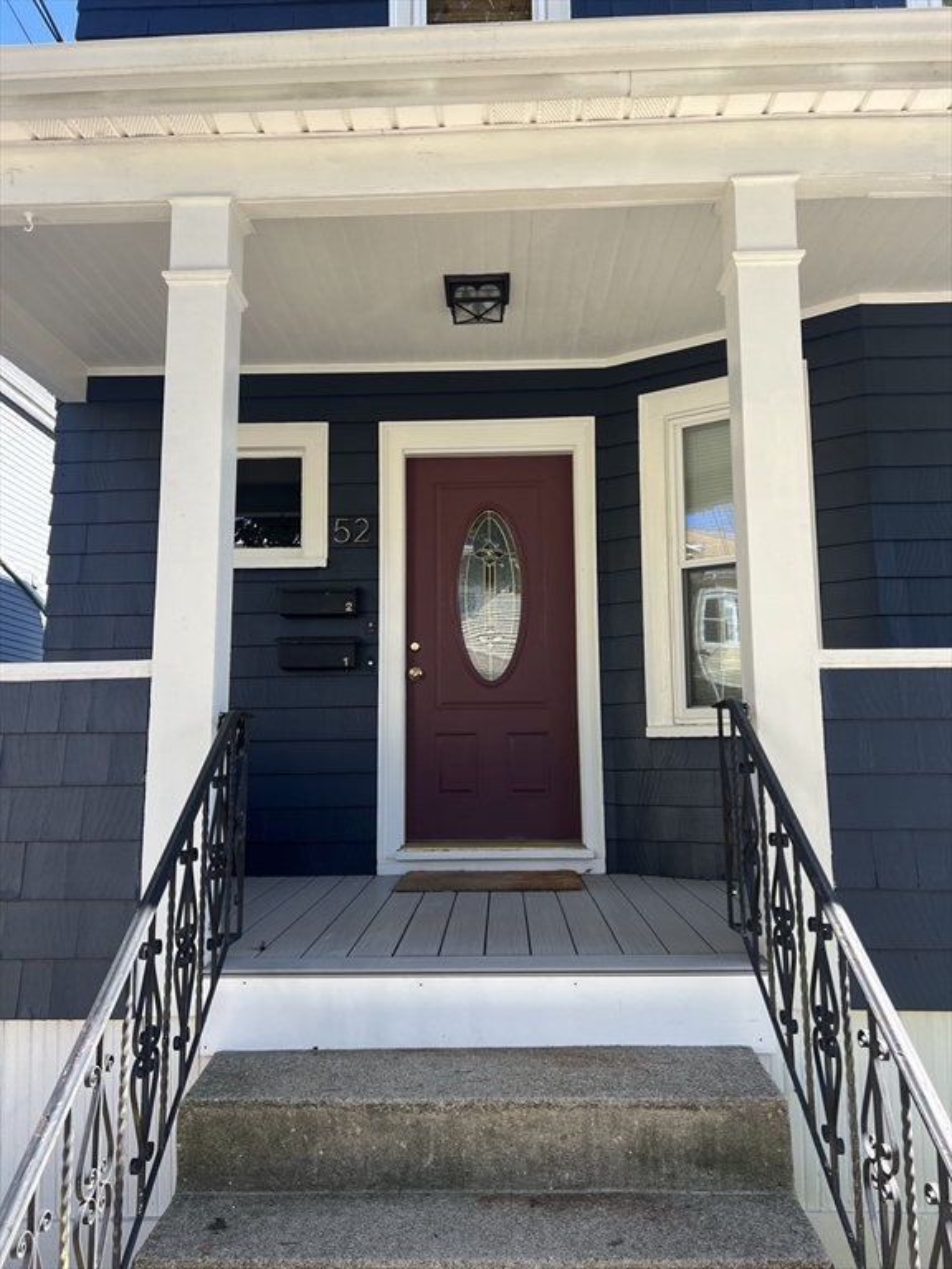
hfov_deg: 53.1
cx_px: 476
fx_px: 953
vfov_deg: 67.3
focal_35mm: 26
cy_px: 634
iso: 50
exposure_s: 1/539
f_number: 1.5
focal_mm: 5.7
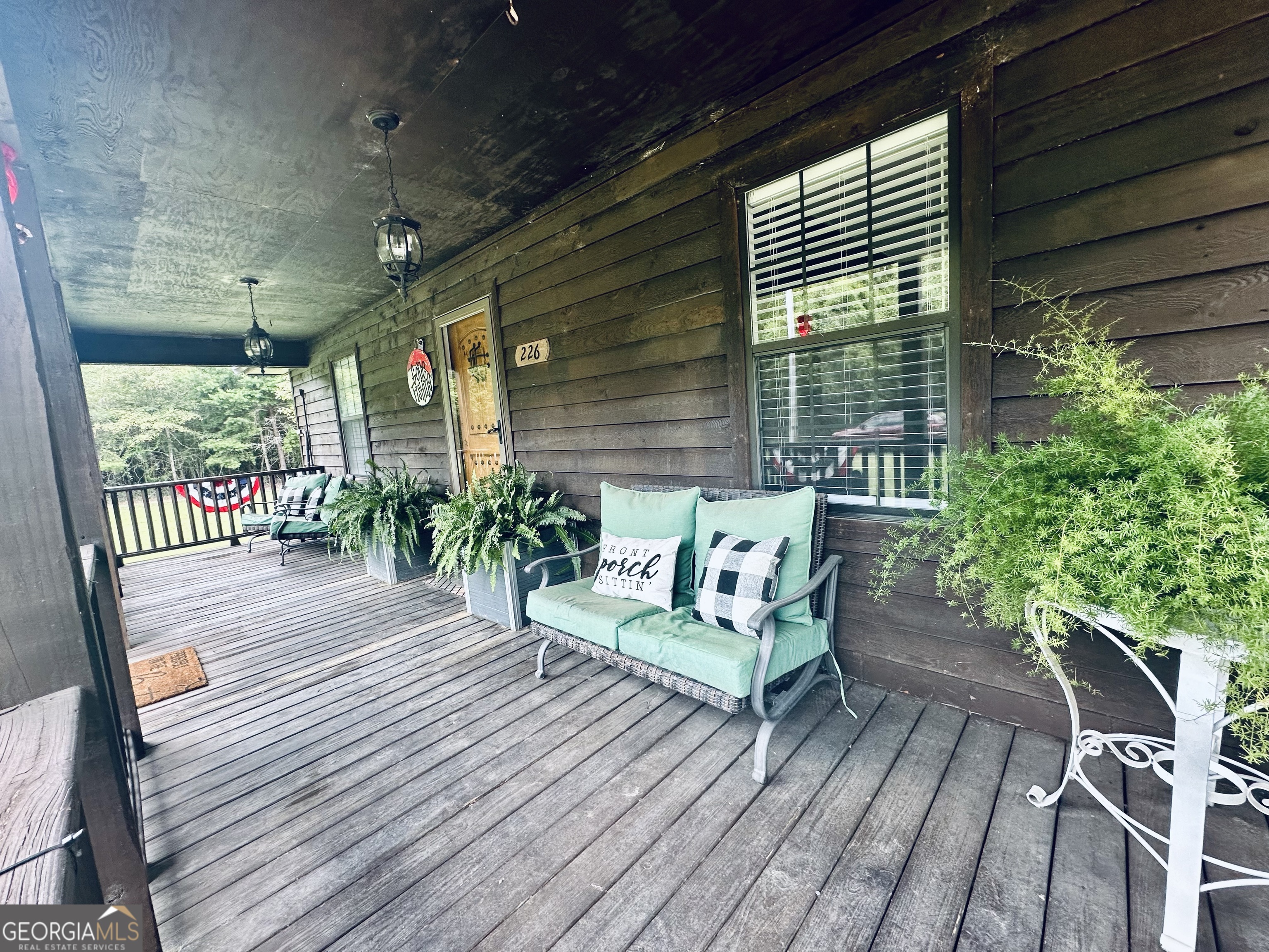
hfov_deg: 102.1
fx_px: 513
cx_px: 634
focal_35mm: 14
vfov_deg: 85.7
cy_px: 476
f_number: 2.2
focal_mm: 2.22
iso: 80
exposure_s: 1/99
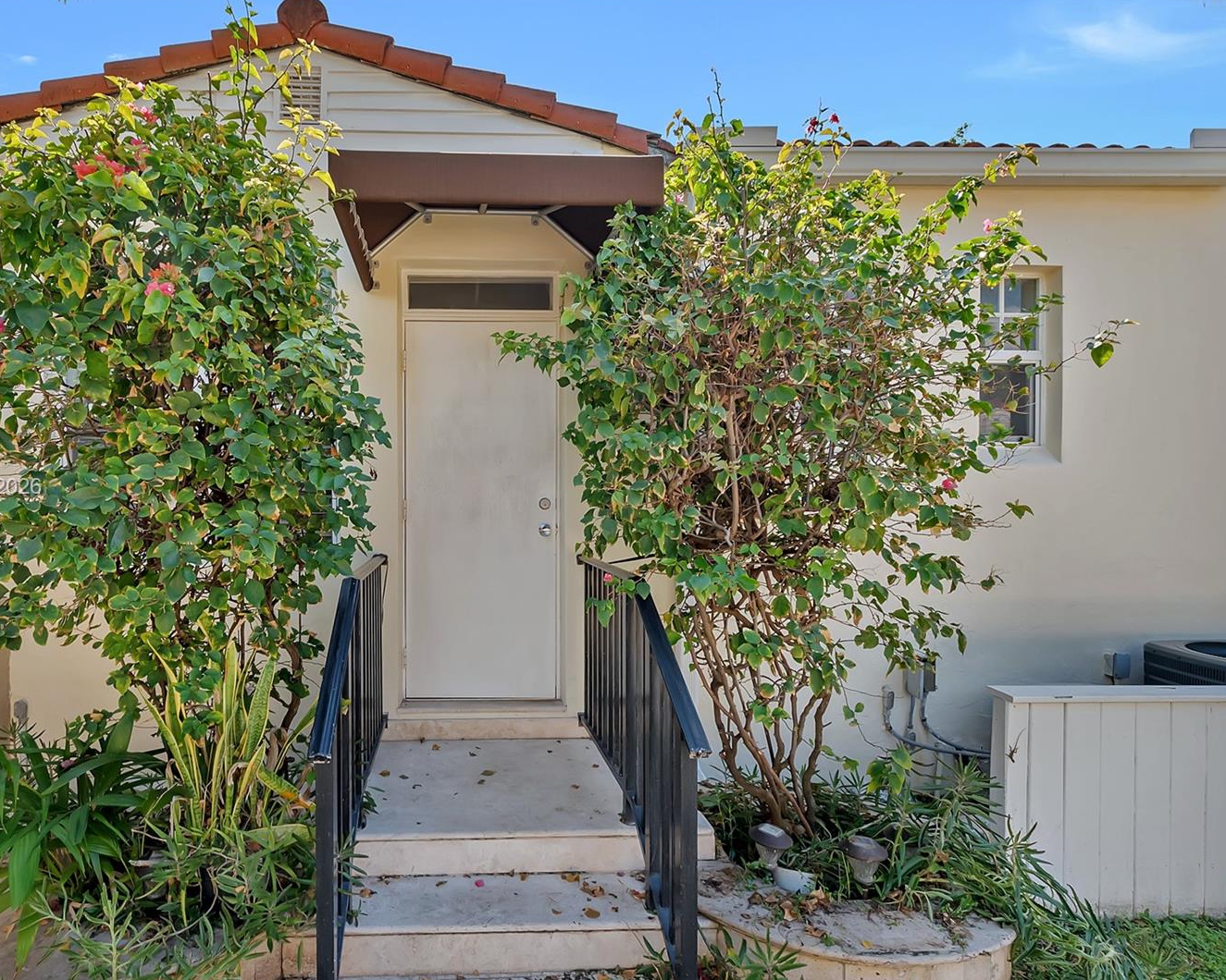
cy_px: 488
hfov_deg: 88.6
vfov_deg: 77.0
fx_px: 617
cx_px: 494
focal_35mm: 17
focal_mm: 10
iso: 100
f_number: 8
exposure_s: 1/100
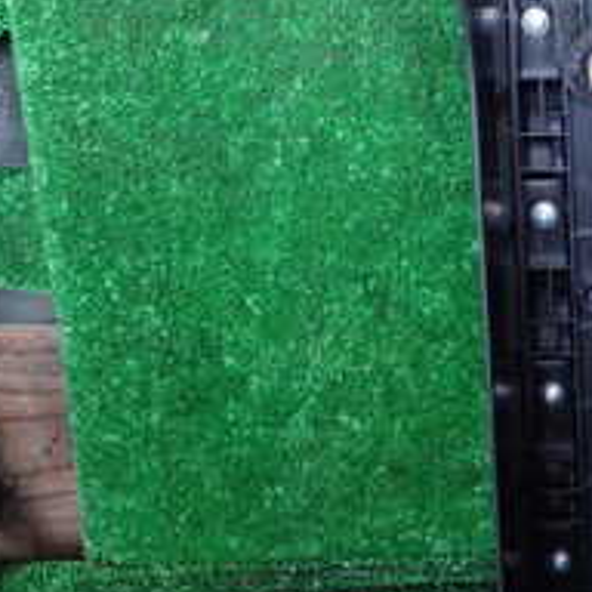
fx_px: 1335
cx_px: 706
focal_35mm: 69
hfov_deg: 23.0
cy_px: 219
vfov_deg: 24.9
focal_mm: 4.5
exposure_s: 1/20
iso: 800
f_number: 2
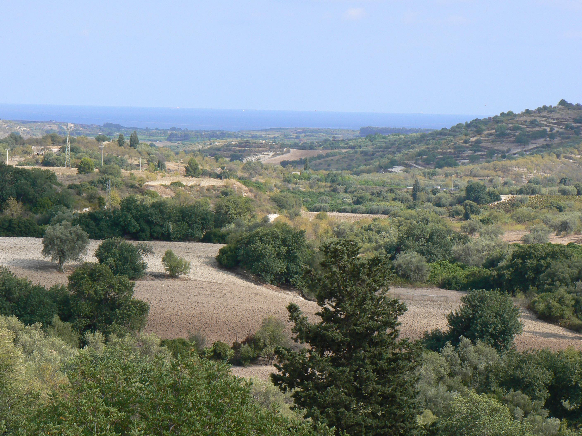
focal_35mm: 144
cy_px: 218
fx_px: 2421
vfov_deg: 10.3
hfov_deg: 13.7
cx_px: 291
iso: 80
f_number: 5.6
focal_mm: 24.1
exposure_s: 1/250
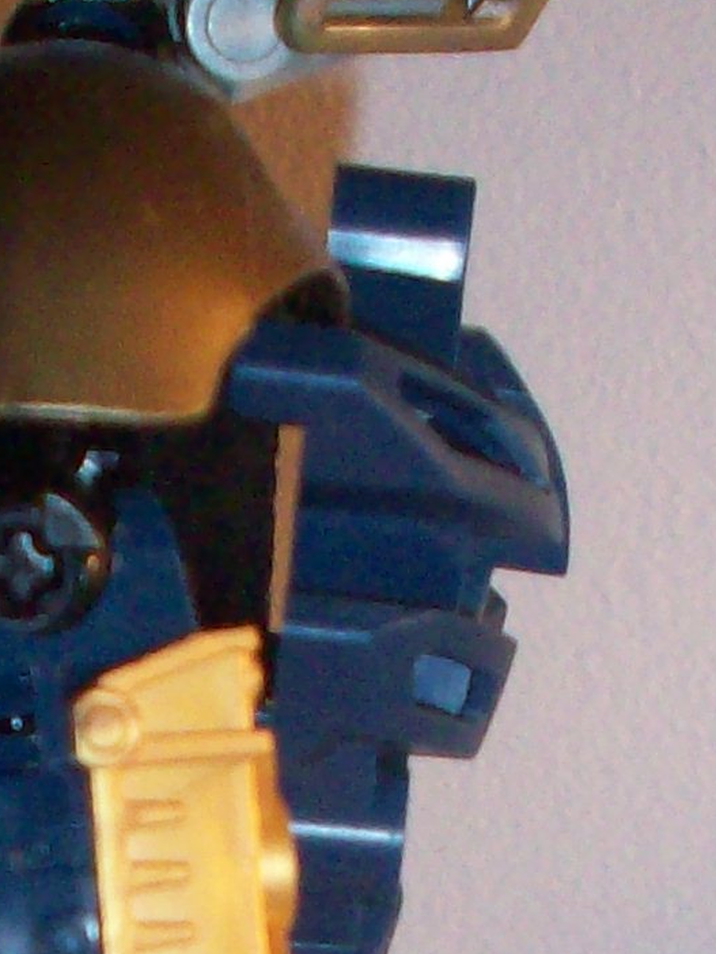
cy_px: 1449
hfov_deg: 9.2
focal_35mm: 161
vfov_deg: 11.7
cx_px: 106
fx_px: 4437
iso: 160
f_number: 2.8
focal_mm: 6.2
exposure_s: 1/64
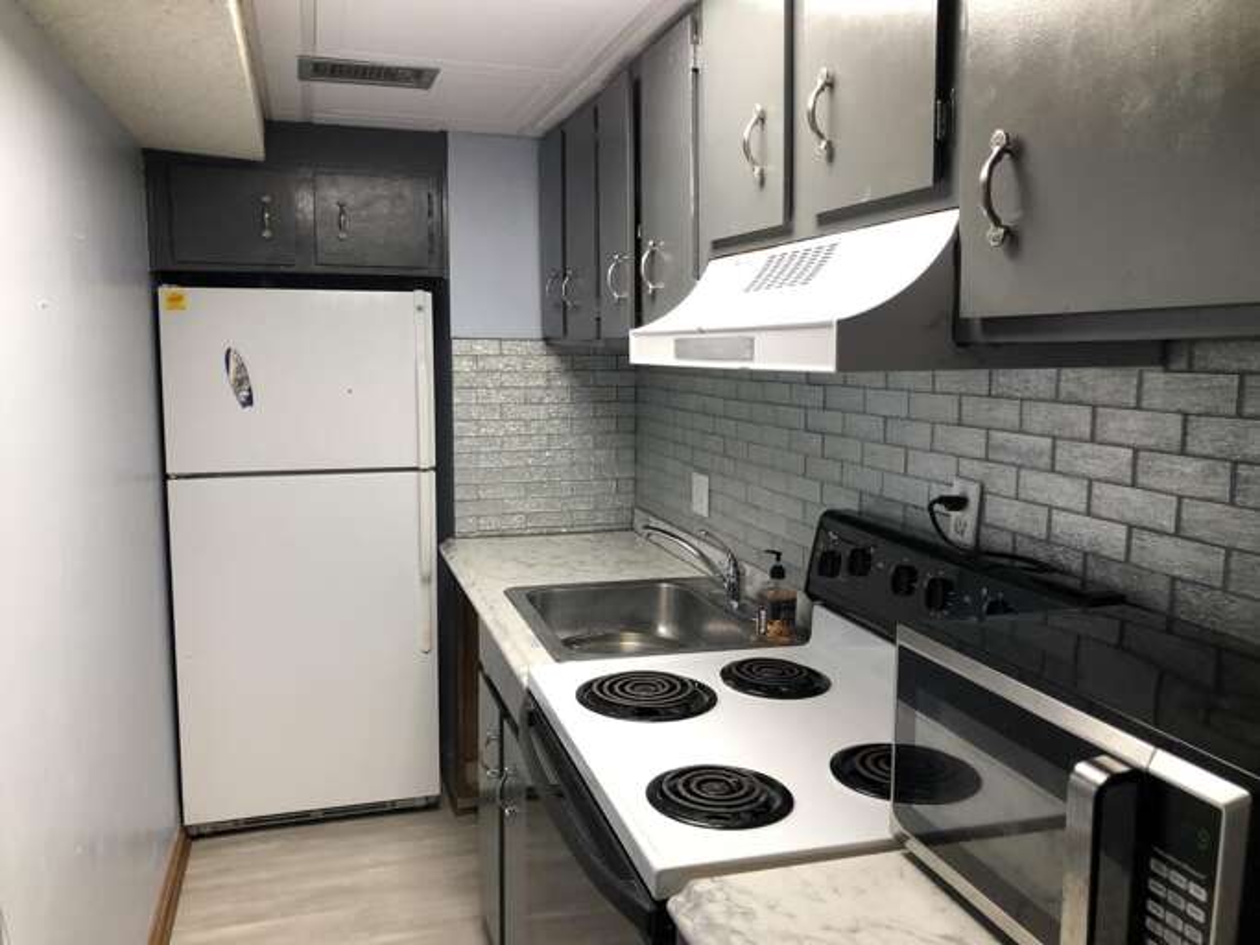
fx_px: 1019
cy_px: 472
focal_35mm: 28
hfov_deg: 63.5
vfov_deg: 49.7
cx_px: 630
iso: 32
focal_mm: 3.99
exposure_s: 1/30
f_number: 1.8
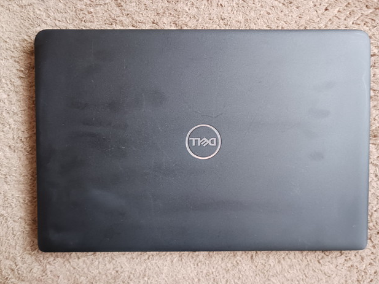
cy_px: 142
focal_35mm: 28
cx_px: 184
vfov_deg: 49.8
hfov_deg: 63.4
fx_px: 307
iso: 1000
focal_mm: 4
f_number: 1.8
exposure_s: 1/17
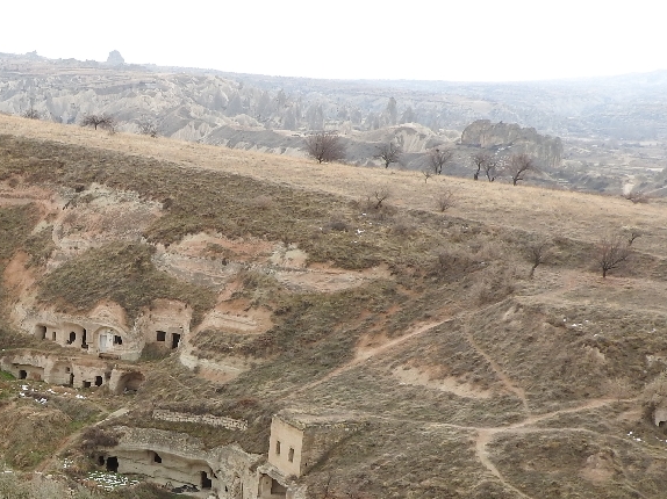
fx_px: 1329
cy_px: 492
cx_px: 6
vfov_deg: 20.6
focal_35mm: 69
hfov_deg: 26.7
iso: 100
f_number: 3.6
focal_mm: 5.9
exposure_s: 1/250
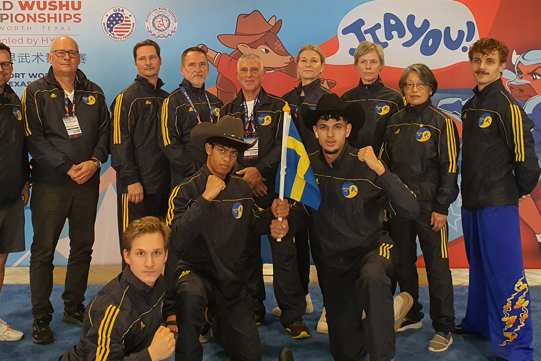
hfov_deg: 42.6
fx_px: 691
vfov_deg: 29.0
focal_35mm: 46
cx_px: 228
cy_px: 111
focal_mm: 4.3
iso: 200
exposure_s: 1/40
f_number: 2.4
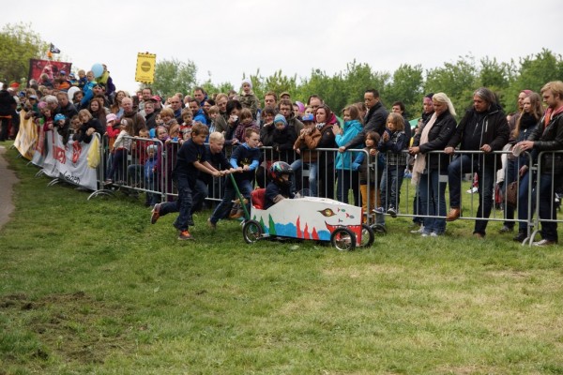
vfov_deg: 18.2
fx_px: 1173
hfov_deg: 27.0
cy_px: 188
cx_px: 282
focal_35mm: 75
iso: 200
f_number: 3.5
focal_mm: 50
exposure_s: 1/1250
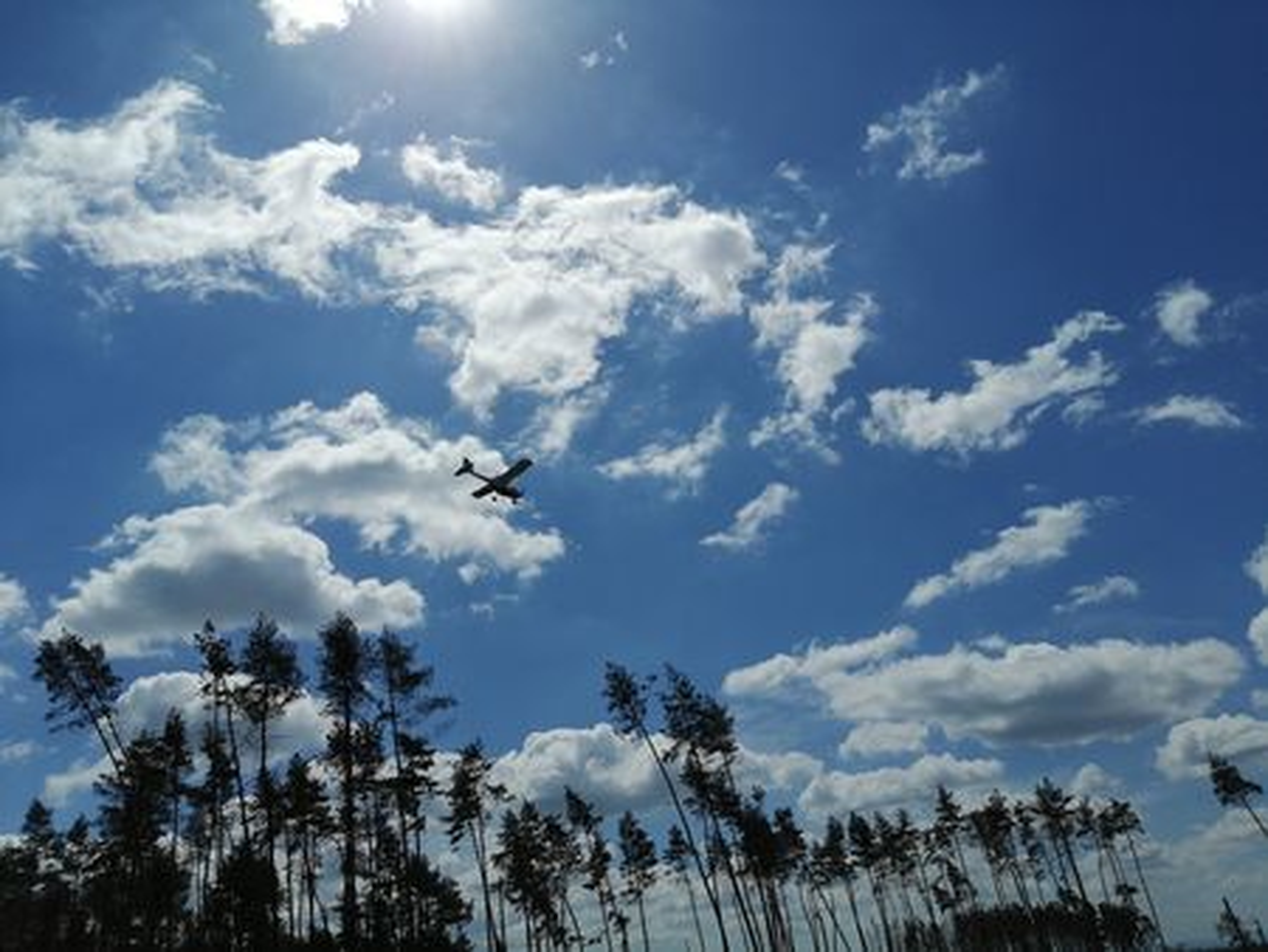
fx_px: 990
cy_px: 476
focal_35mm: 27
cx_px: 634
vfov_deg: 51.4
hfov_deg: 65.3
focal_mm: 3.88
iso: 50
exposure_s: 1/7692
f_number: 1.8
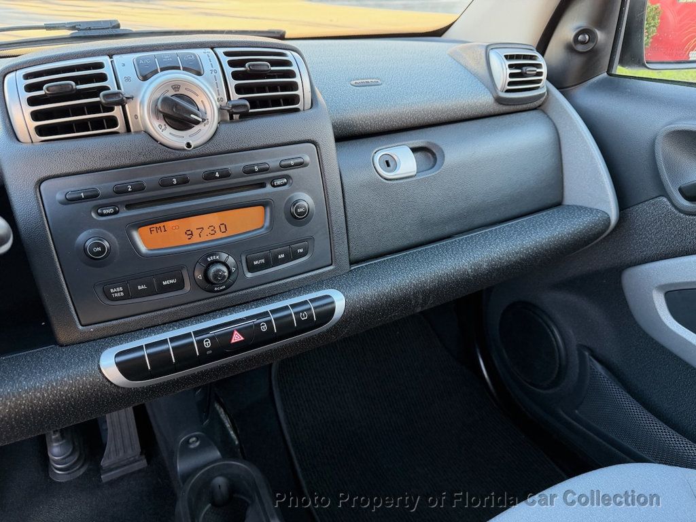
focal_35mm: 24
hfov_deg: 71.6
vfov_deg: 56.8
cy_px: 261
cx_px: 348
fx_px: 483
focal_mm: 6.76
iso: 200
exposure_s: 1/90
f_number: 1.78
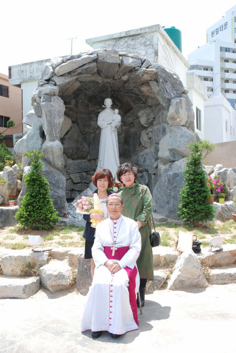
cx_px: 118
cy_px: 176
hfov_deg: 35.6
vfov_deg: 51.2
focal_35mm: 38
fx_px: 367
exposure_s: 1/100
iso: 200
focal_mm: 25
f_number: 11
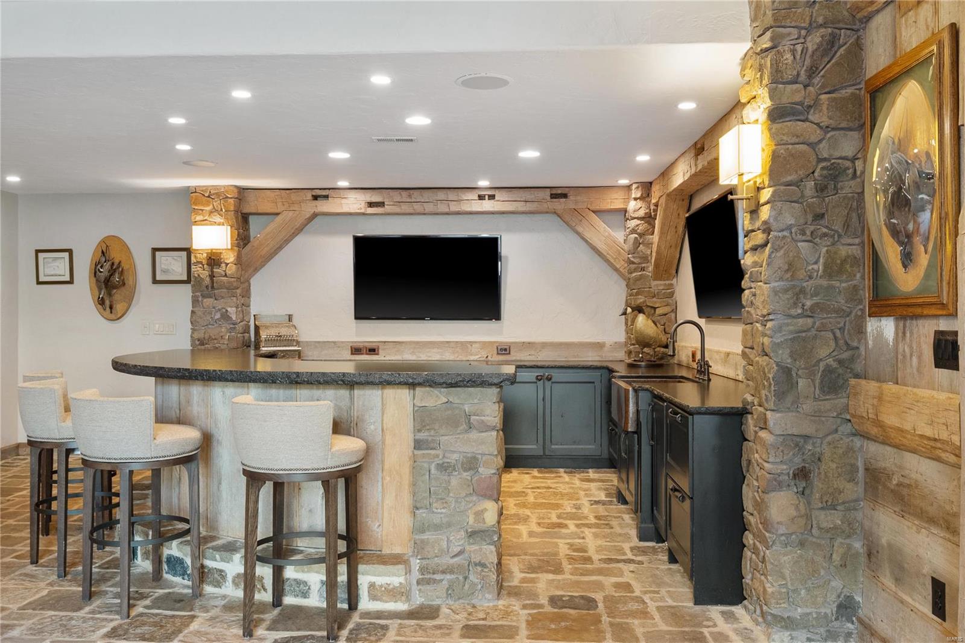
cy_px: 322
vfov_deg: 43.6
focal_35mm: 30
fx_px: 804
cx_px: 482
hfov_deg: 61.9
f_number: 6.3
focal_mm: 15
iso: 400
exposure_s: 1/1.67
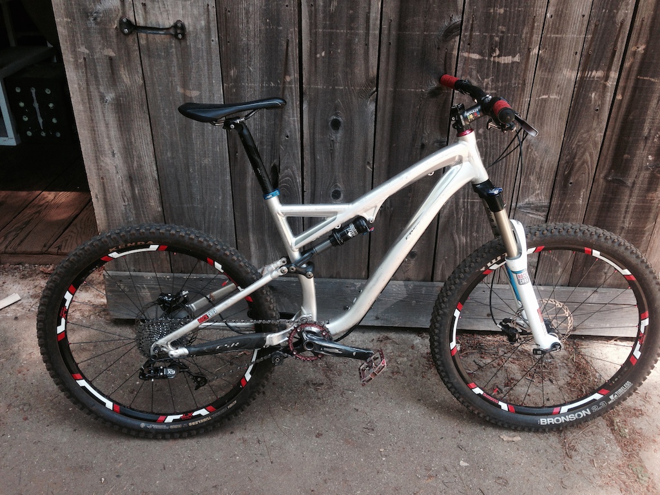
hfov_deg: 55.4
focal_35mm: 33
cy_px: 248
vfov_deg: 42.9
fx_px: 629
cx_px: 330
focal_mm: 4.12
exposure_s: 1/120
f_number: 2.4
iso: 64
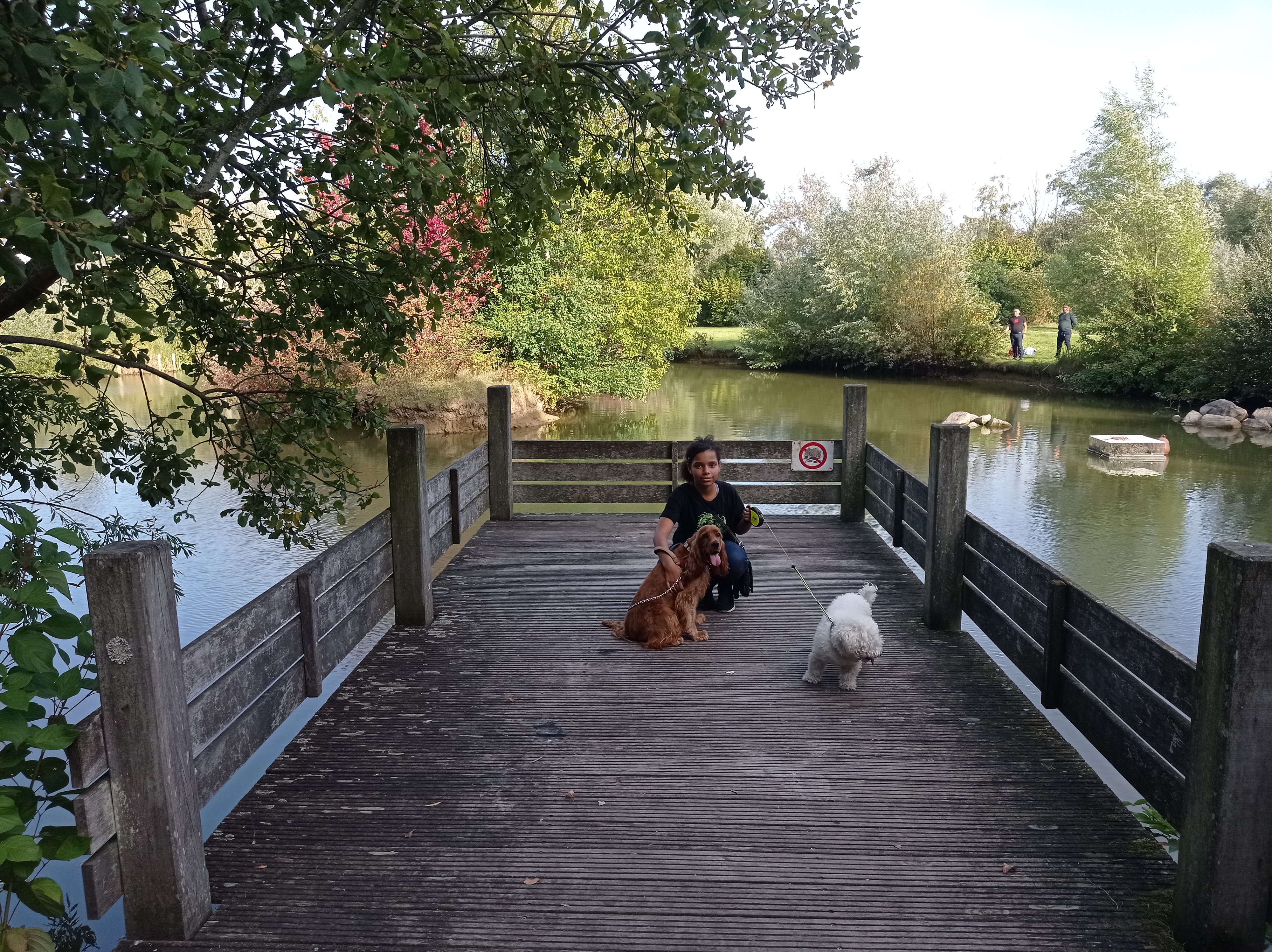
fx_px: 1028
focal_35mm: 28
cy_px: 476
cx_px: 636
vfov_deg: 49.7
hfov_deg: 63.5
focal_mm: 4.74
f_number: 1.79
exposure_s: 1/931
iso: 104
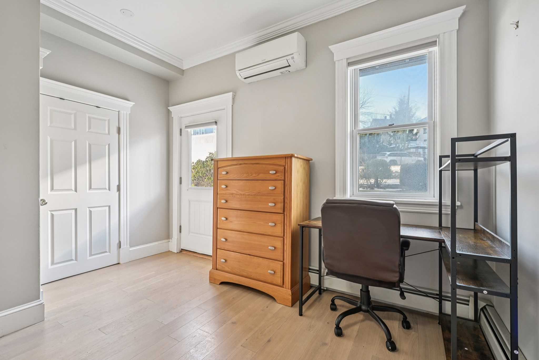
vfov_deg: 73.7
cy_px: 180
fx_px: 240
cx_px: 270
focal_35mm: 16
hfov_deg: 96.7
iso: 400
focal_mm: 16
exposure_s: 1/8
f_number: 8
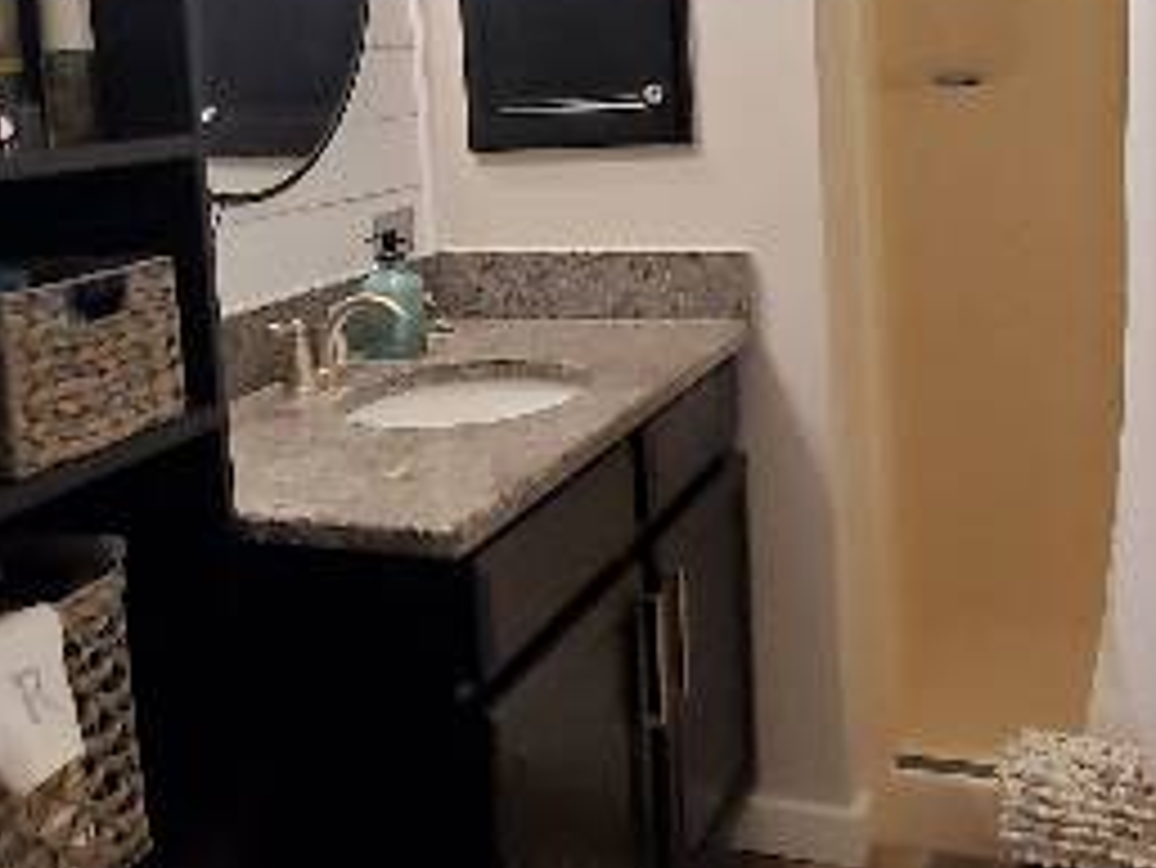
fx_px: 1437
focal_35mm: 43
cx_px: 531
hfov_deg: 43.8
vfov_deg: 33.0
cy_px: 214
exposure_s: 1/59
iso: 500
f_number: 2.2
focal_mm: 1.8
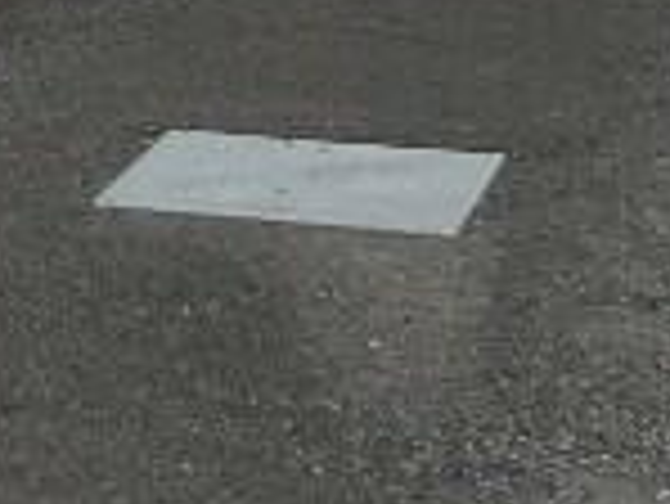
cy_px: -1071
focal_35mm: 179
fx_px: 3467
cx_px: -1142
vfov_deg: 7.3
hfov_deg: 9.4
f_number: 1.5
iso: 50
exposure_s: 1/8000
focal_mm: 5.7
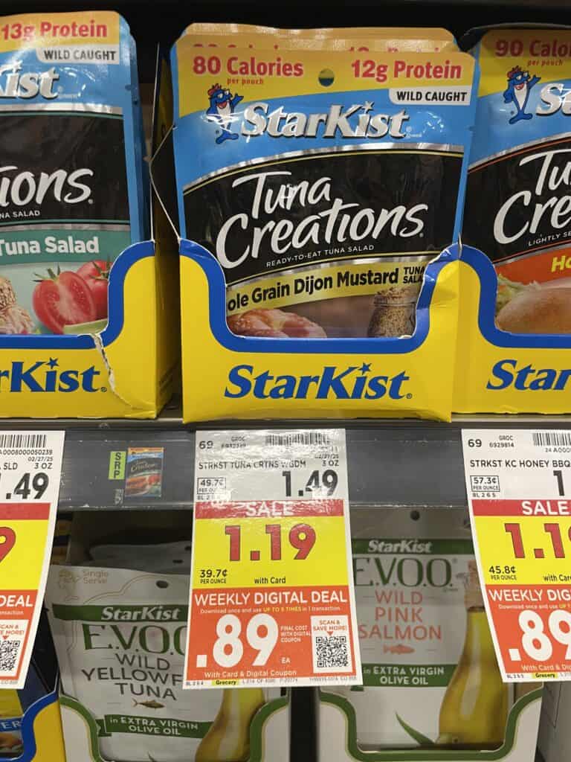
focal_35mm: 26
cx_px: 286
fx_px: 572
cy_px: 381
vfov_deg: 67.3
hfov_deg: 53.1
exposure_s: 1/66
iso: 100
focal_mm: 4.2
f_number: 1.6
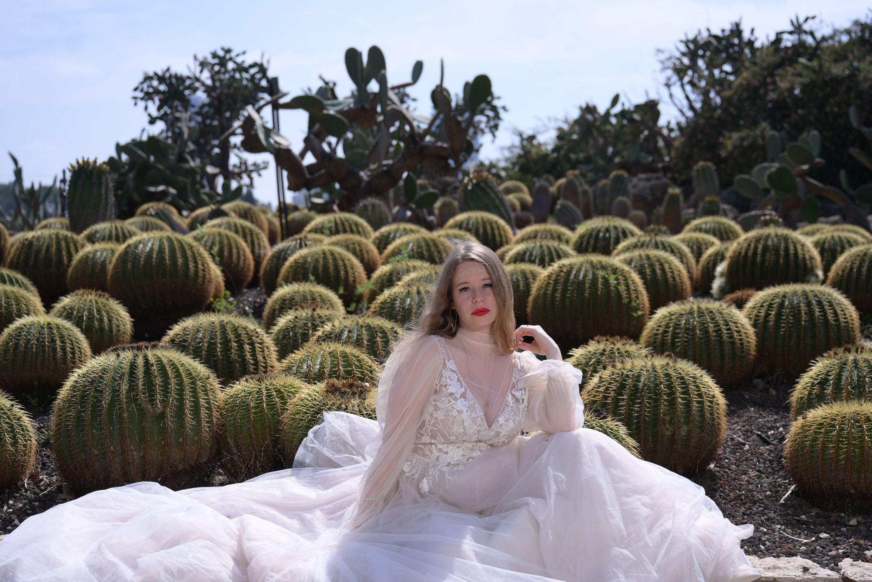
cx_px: 422
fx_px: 1429
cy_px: 321
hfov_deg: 33.9
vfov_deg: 23.0
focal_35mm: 59
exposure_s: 1/2000
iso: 100
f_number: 3.5
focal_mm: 48
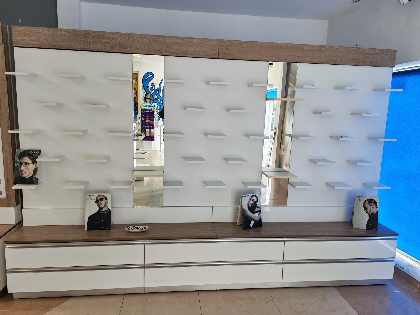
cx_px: 210
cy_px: 158
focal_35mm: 27
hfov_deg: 65.3
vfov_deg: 51.4
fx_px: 328
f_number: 1.9
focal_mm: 6.12
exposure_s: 1/100
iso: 250
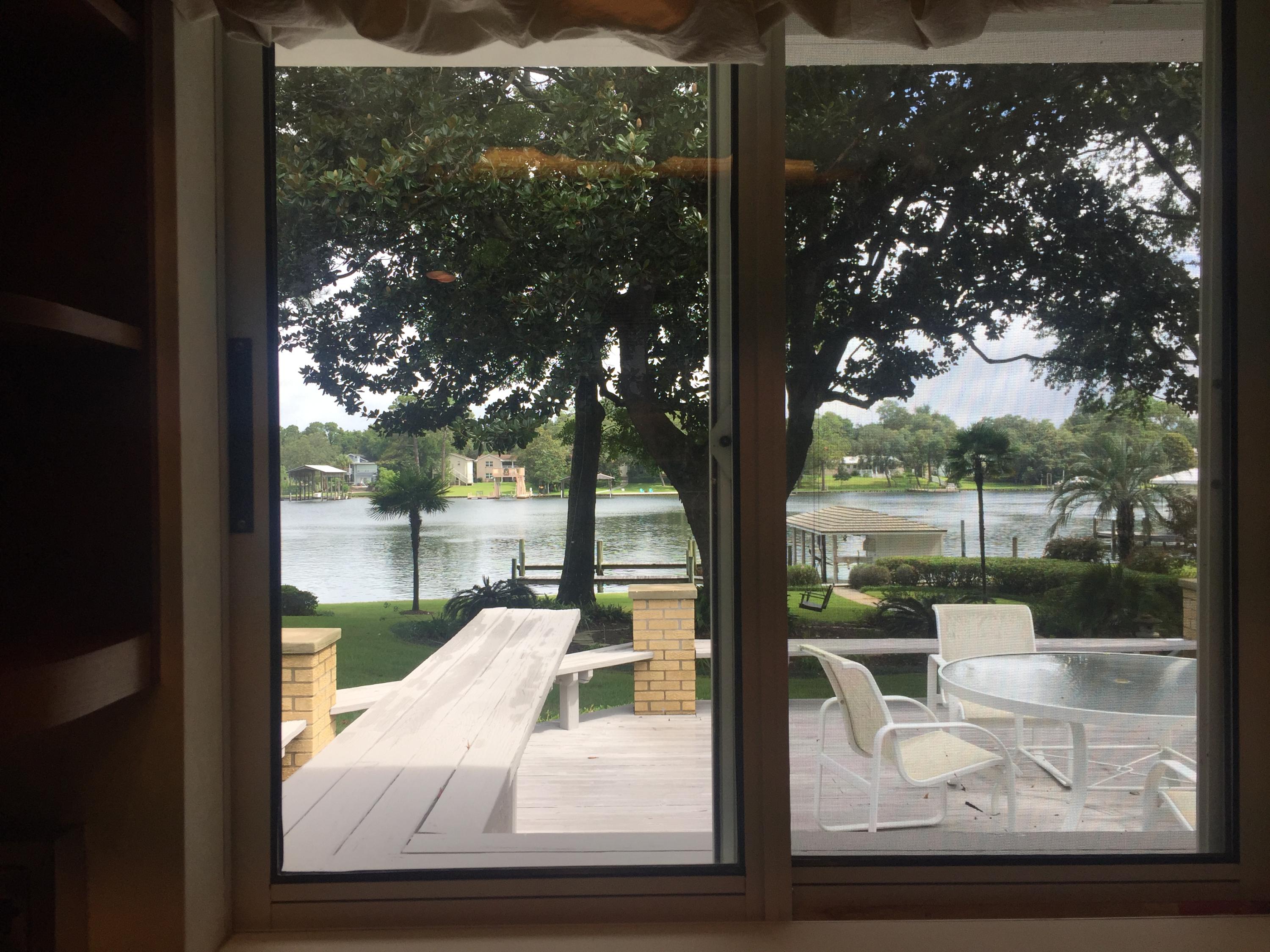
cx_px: 635
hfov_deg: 61.7
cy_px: 476
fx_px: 1064
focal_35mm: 29
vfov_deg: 48.2
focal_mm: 4.15
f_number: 2.2
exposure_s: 1/746
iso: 32
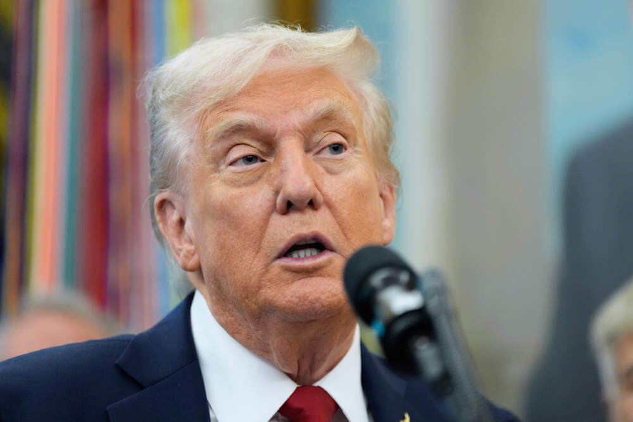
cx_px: 316
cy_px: 211
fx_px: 3095
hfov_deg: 11.7
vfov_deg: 7.8
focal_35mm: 176
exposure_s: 1/320
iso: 3200
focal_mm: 176
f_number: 2.8
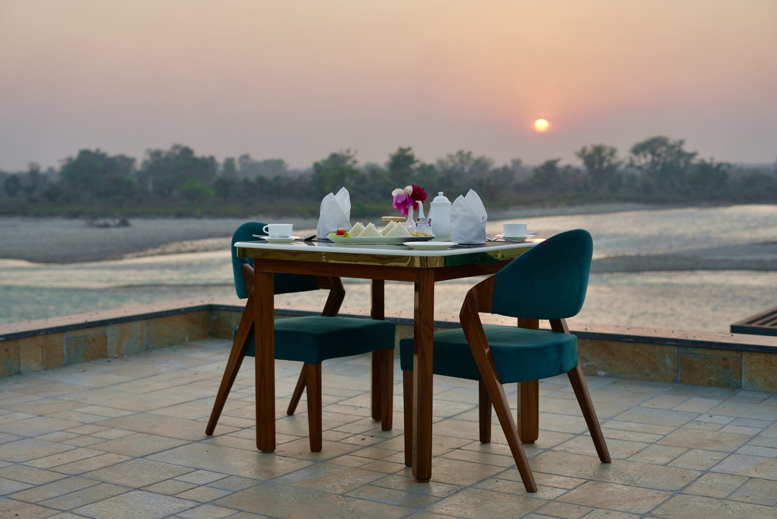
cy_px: 260
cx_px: 388
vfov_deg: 27.0
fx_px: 1080
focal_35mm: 50
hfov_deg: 39.6
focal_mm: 50
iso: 100
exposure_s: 1/160
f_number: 3.5
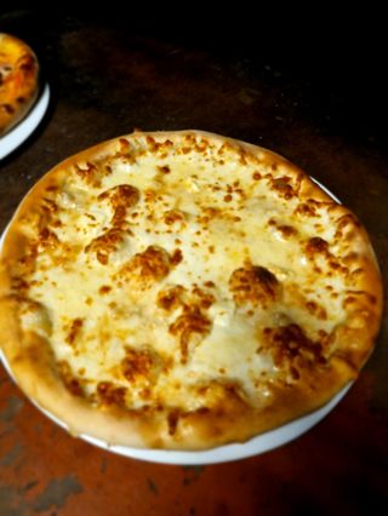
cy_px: 258
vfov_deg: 67.3
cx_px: 194
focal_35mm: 26
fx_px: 388
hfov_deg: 53.1
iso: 320
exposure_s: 1/33
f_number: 1.8
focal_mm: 5.4
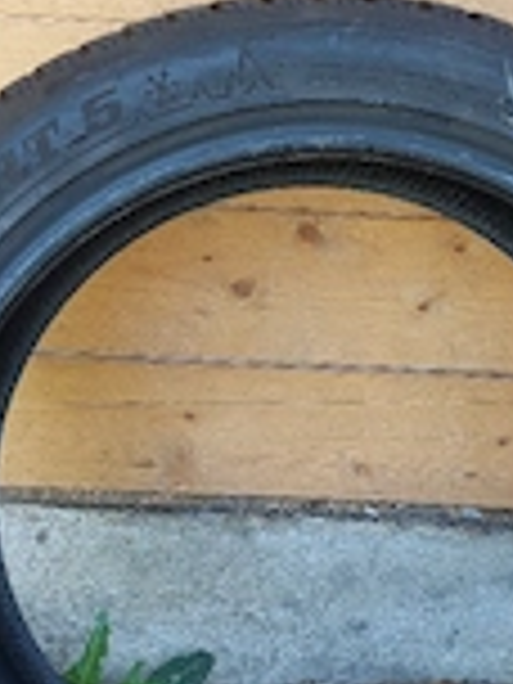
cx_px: 320
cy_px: 374
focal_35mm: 66
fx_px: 1304
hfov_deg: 22.2
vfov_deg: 29.4
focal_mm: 5.23
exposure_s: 1/100
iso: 64
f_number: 1.8
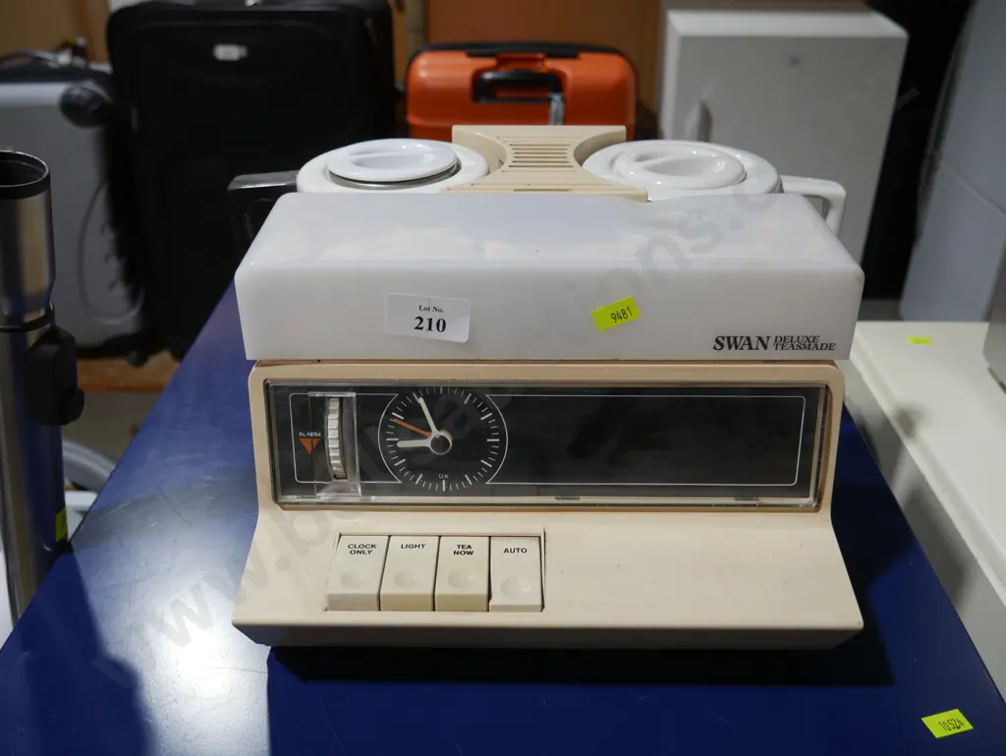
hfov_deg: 56.8
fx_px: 930
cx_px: 503
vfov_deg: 44.2
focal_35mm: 32
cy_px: 378
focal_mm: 16
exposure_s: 1/125
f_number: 4
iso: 200
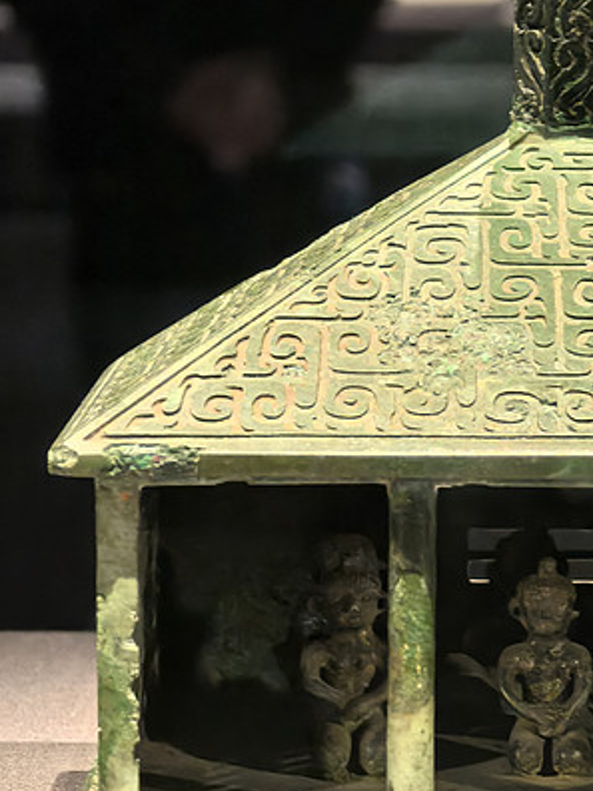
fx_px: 4385
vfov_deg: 10.3
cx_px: 527
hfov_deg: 7.7
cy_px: 230
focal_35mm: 192
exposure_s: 1/25
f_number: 3
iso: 1250
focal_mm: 14.6
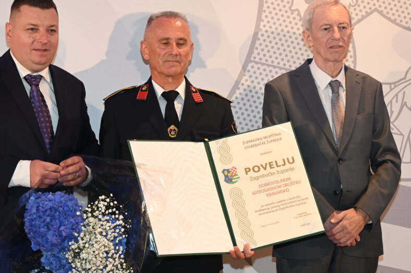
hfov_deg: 24.5
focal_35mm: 83
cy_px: 139
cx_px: 167
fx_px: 947
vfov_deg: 16.4
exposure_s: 1/60
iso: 1250
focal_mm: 64
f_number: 6
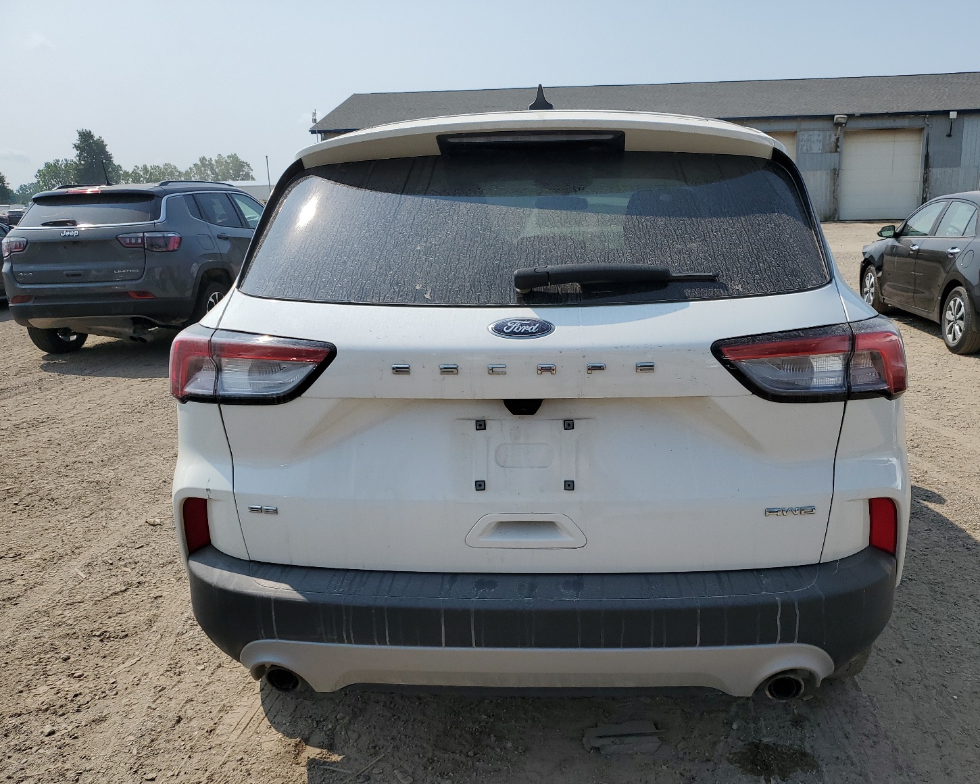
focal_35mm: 28
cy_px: 402
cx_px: 535
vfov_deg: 51.5
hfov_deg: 62.1
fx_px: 812
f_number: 1.5
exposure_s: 1/5000
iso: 50
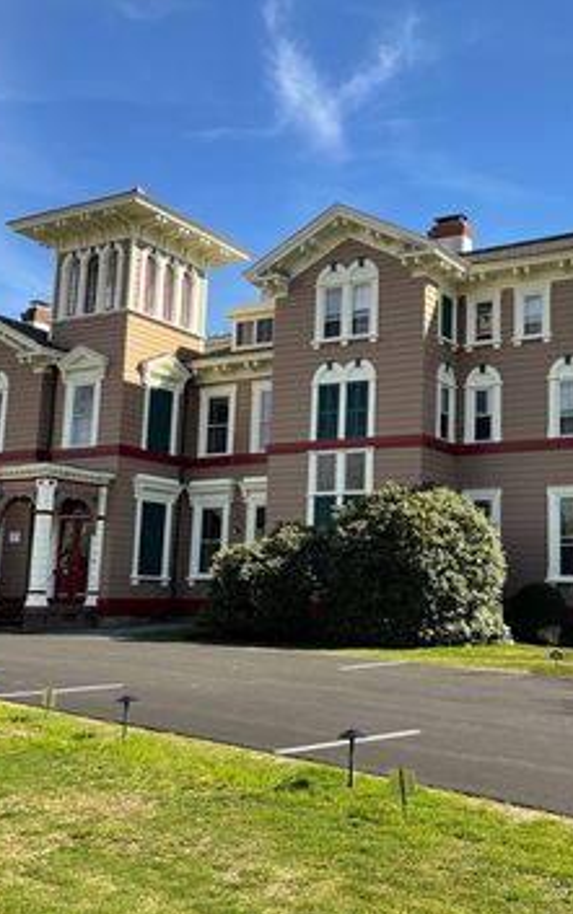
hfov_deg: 32.4
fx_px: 973
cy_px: 441
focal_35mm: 39
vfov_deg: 50.4
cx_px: 404
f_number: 1.6
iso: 32
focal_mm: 4.2
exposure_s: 1/123
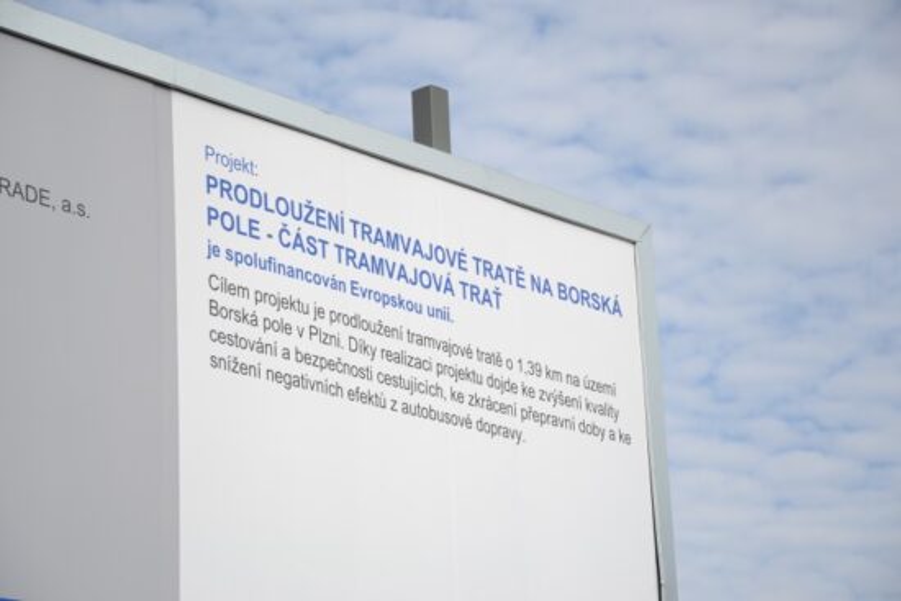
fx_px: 2816
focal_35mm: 112
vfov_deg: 12.2
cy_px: 300
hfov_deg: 18.2
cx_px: 450
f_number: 5.6
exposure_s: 1/320
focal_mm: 75
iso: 100
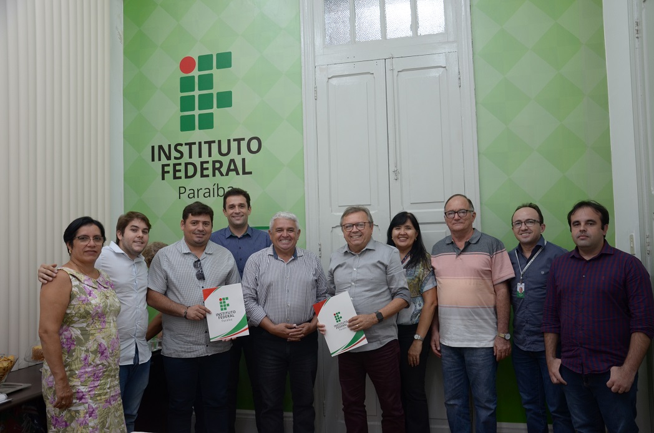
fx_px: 571
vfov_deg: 41.5
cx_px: 327
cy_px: 216
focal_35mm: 32
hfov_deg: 59.6
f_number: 4
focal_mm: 21
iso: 500
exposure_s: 1/60
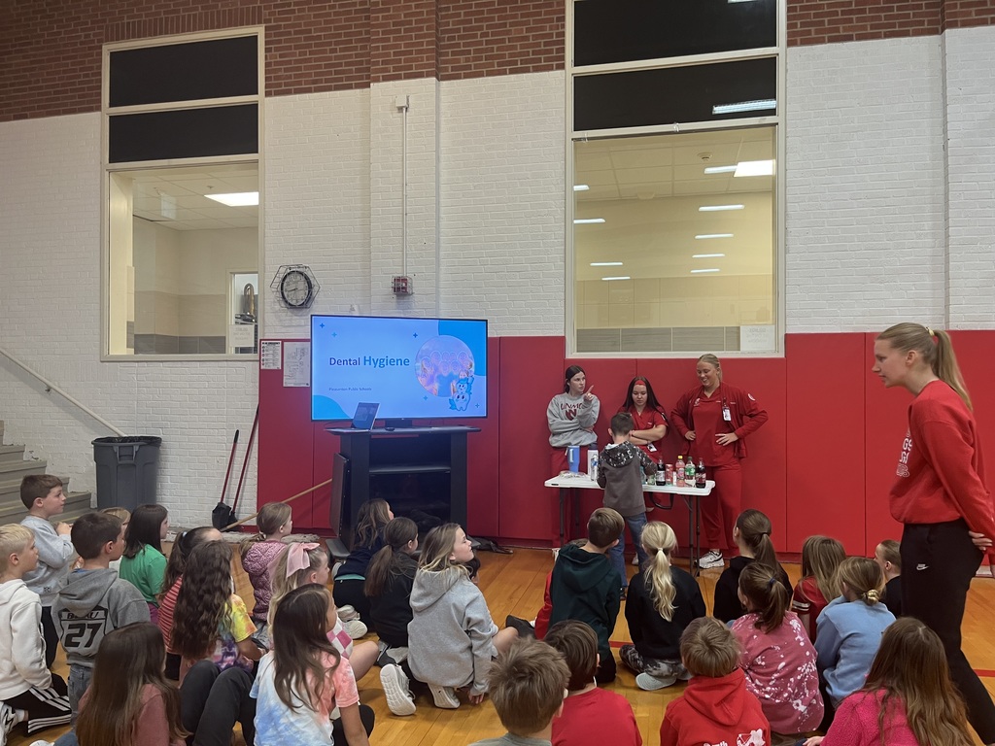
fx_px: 747
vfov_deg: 53.1
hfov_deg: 67.3
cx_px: 498
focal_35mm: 26
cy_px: 373
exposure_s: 1/60
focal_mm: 5.1
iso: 80
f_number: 1.6
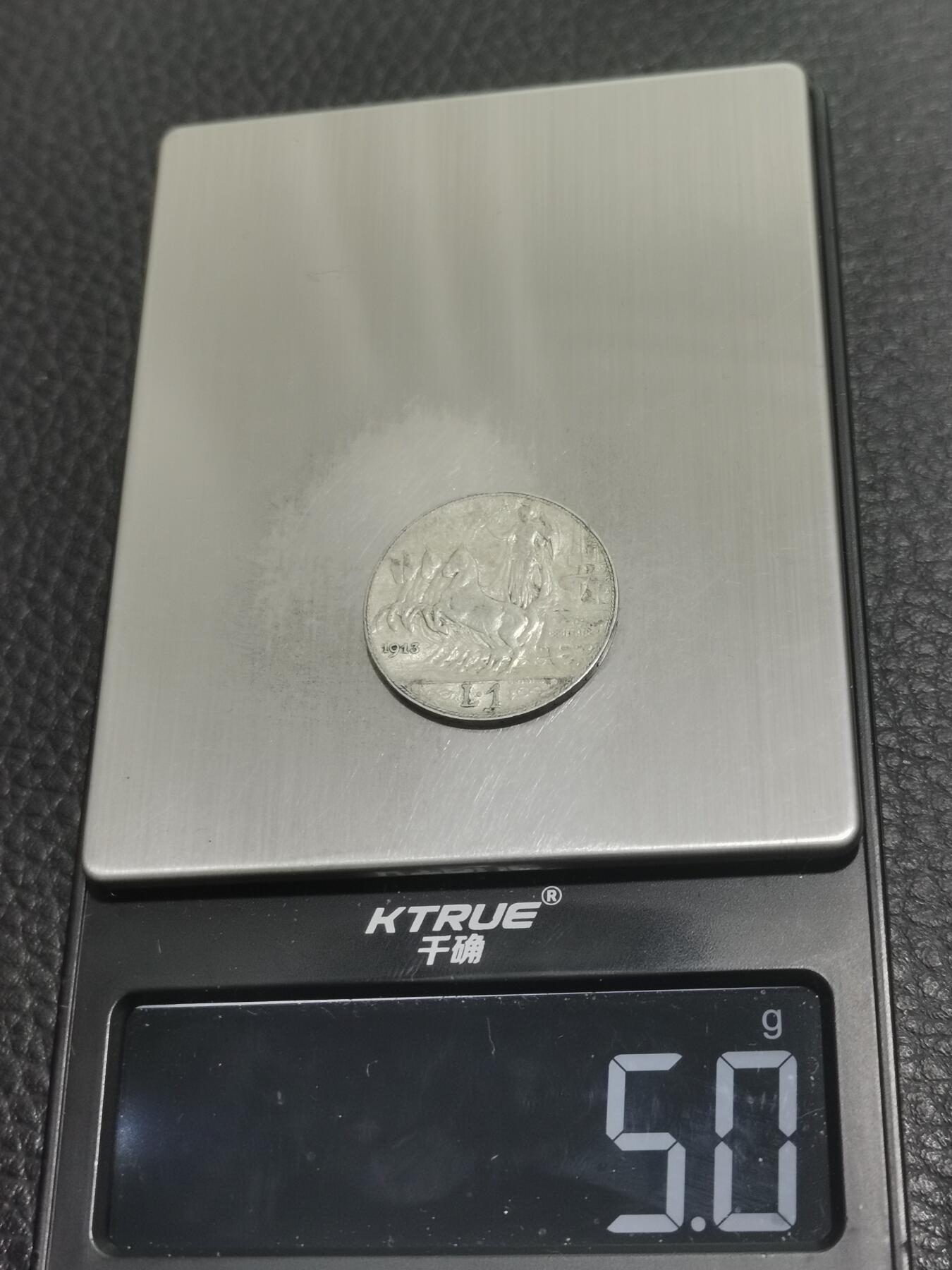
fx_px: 1943
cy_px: 635
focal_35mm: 53
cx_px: 476
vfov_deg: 36.2
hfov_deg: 27.5
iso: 100
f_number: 1.8
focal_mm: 5.58
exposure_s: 1/100
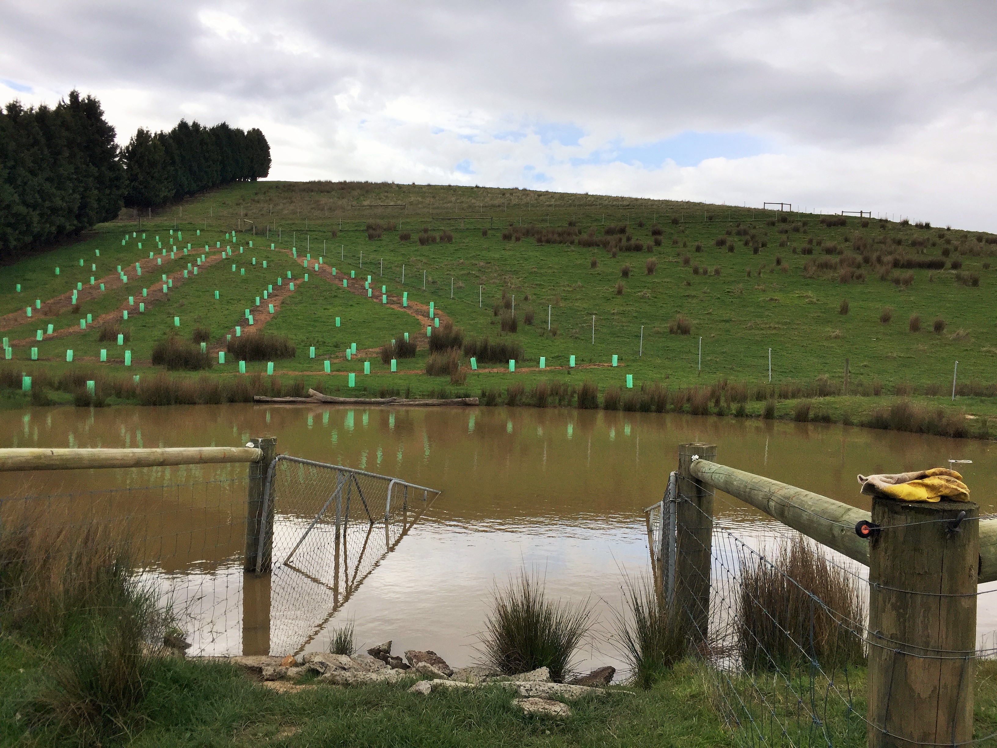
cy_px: 374
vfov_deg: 48.2
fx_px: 835
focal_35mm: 29
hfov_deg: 61.7
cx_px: 498
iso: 32
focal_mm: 4.15
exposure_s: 1/989
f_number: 2.2
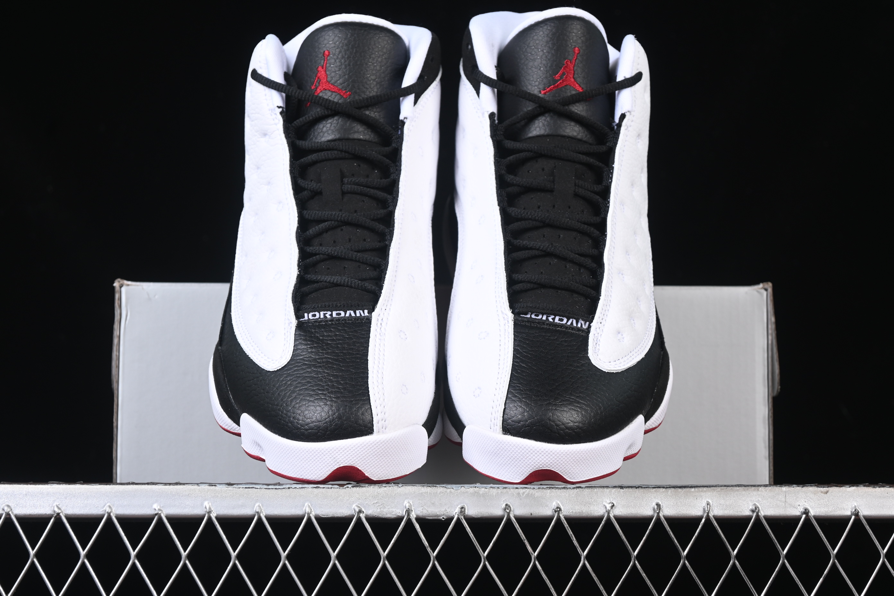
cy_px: 298
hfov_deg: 27.0
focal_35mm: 75
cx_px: 447
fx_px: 1862
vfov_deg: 18.2
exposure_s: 1/80
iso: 160
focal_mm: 50
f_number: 6.3
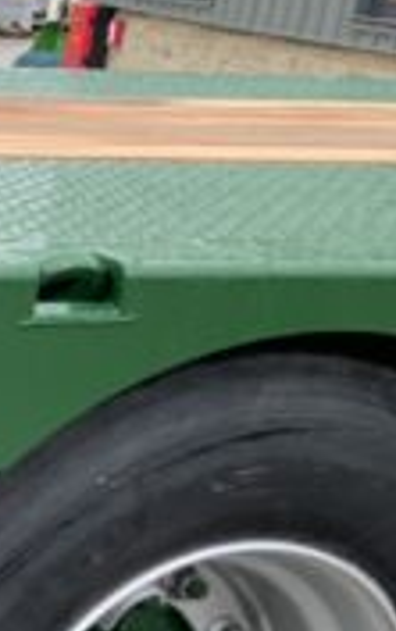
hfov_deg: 9.8
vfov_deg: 18.3
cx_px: -685
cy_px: 635
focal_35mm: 111
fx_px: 1912
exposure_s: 1/122
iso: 25
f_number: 1.8
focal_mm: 3
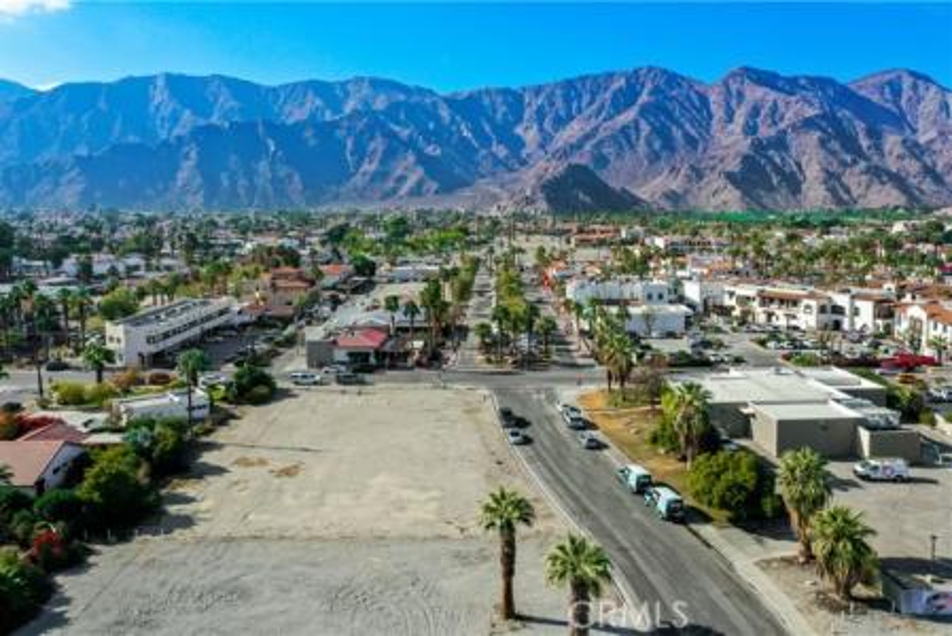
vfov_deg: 46.5
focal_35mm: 28
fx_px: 741
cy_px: 318
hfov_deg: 65.4
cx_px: 476
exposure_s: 1/500
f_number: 6.3
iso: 100
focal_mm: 10.26
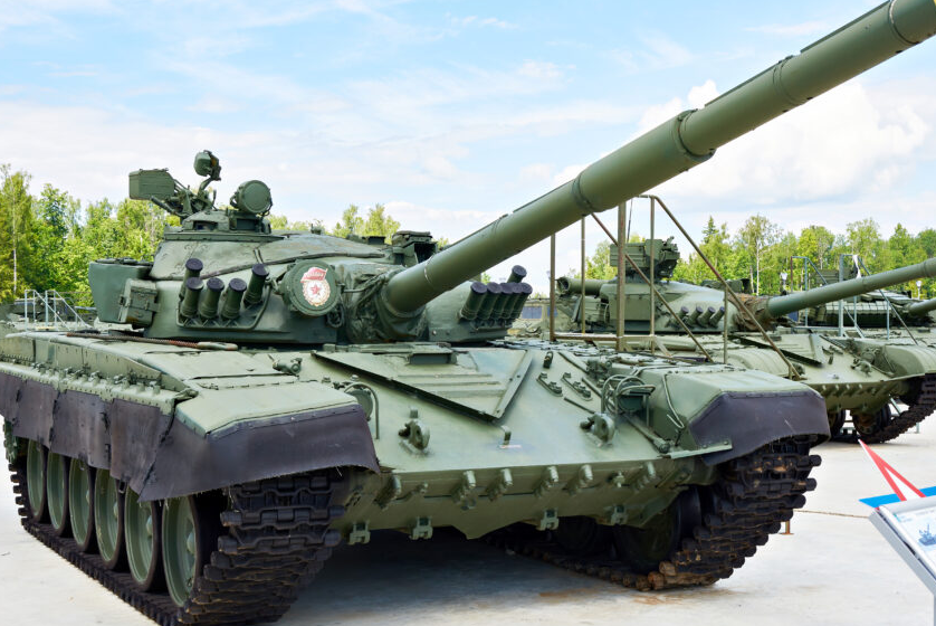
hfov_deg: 36.2
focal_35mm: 55
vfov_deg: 24.7
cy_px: 334
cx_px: 496
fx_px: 1431
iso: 200
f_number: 9
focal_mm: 45
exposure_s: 1/160
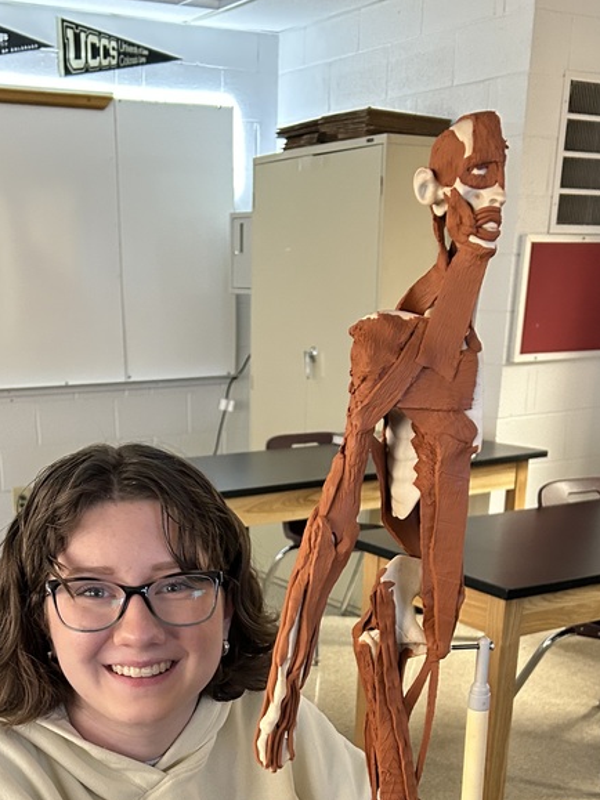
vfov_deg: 39.0
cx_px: 229
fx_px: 1063
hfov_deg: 31.4
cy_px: 685
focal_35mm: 46
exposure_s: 1/60
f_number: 1.5
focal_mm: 5.7
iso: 400
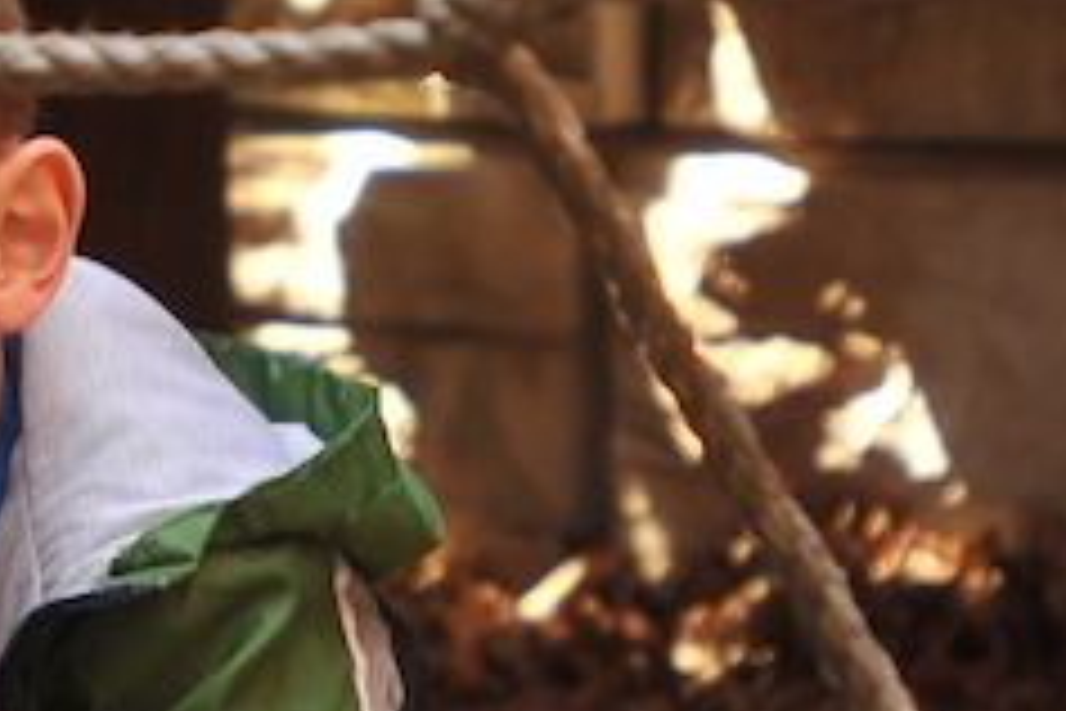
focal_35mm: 173
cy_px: 36
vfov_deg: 7.9
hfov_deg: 11.7
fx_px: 5122
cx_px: -126
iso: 160
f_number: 2.8
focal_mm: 32
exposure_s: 1/320
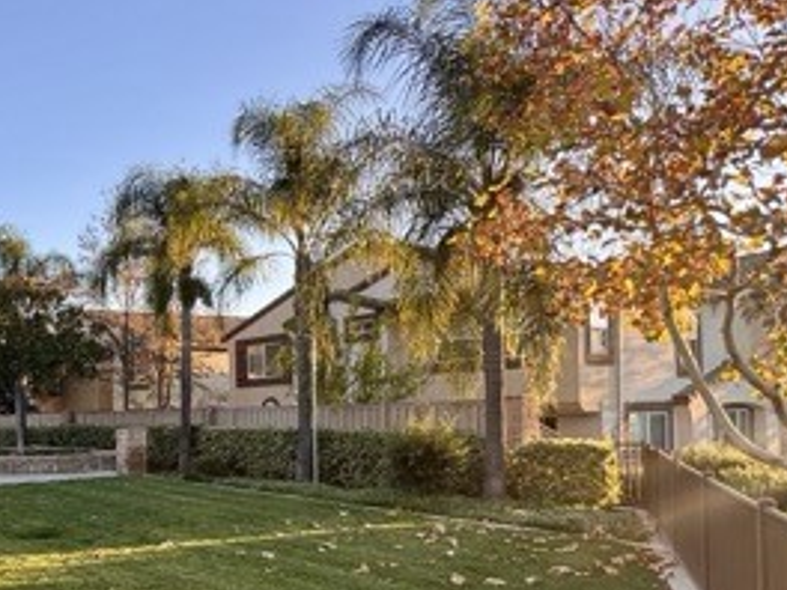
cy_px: 420
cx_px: 66
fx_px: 773
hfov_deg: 47.9
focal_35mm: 34
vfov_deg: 40.9
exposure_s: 1/262
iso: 40
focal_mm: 2.22
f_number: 2.2
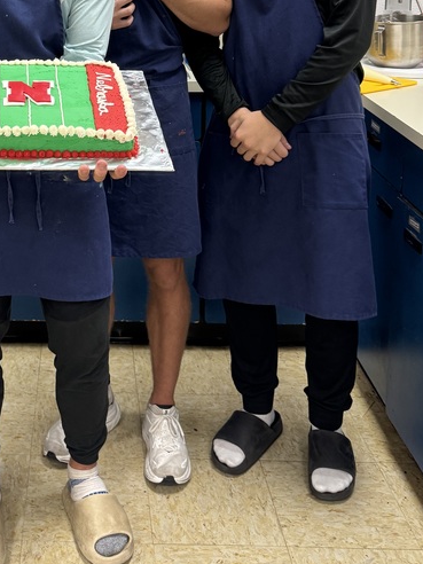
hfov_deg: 28.1
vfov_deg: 35.5
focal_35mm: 50
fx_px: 815
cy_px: 36
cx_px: 48
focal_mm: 6.76
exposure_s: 1/120
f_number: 1.78
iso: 160
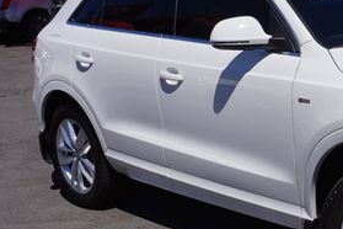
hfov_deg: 24.0
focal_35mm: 79
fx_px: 754
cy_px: 135
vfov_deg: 17.2
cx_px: 373
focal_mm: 23
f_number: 13
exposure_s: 1/250
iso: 100
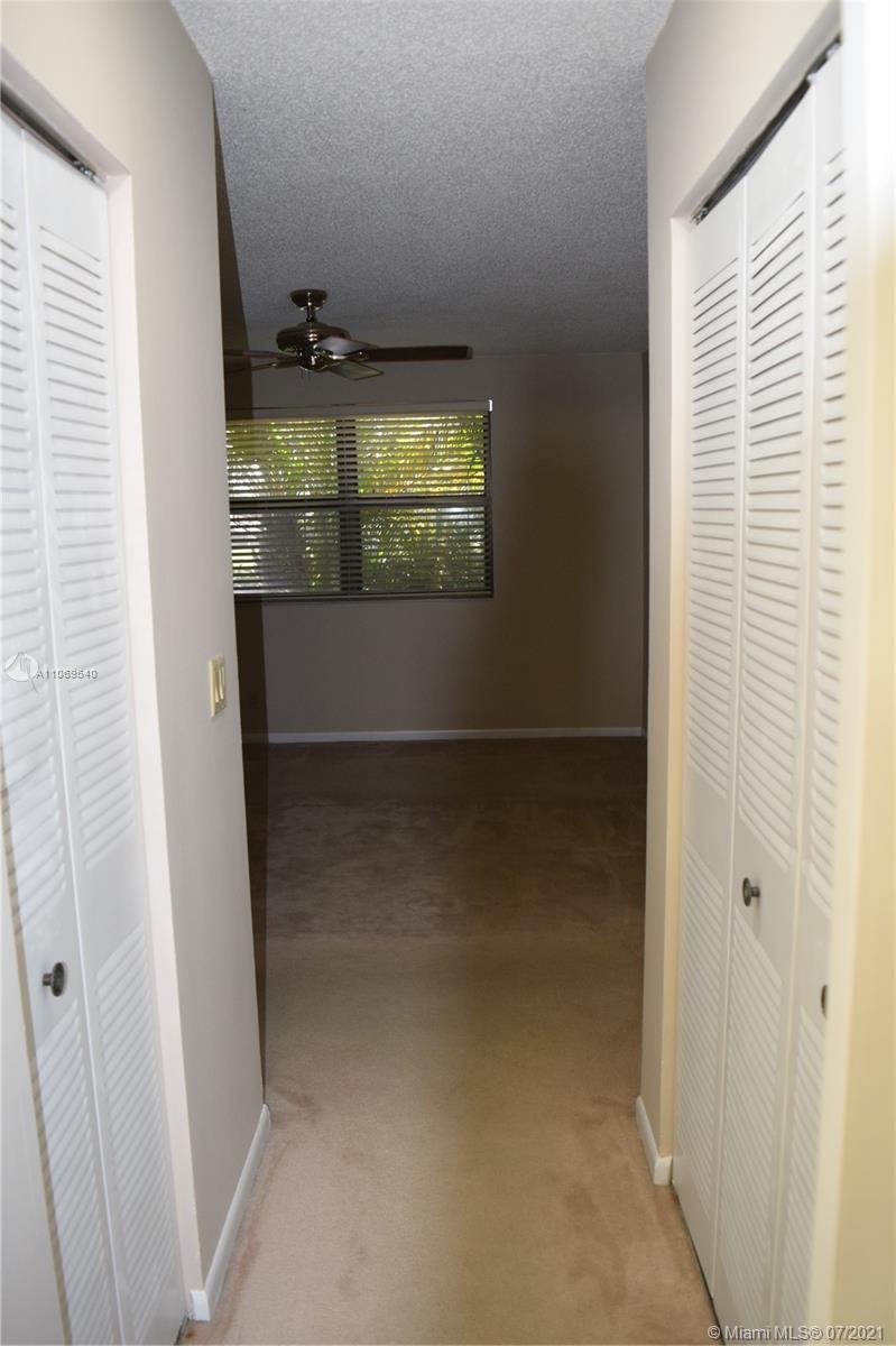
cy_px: 673
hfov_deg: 47.9
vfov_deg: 67.4
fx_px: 1009
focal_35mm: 27
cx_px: 448
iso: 800
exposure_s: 1/80
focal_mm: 18
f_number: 4.5
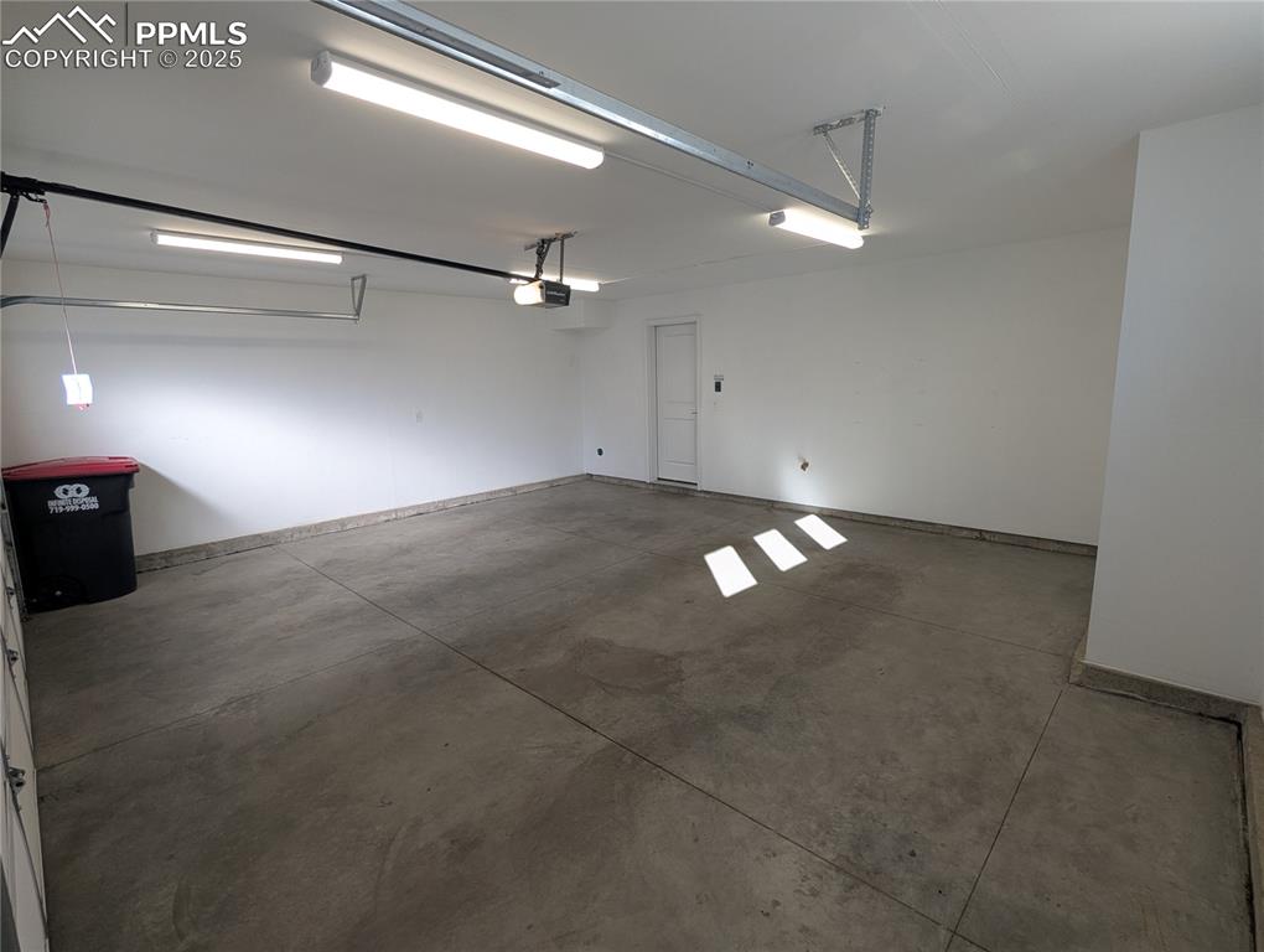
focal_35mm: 16
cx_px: 632
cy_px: 476
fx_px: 585
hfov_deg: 94.4
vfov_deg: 78.2
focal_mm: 2.35
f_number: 2.2
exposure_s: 1/120
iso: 42
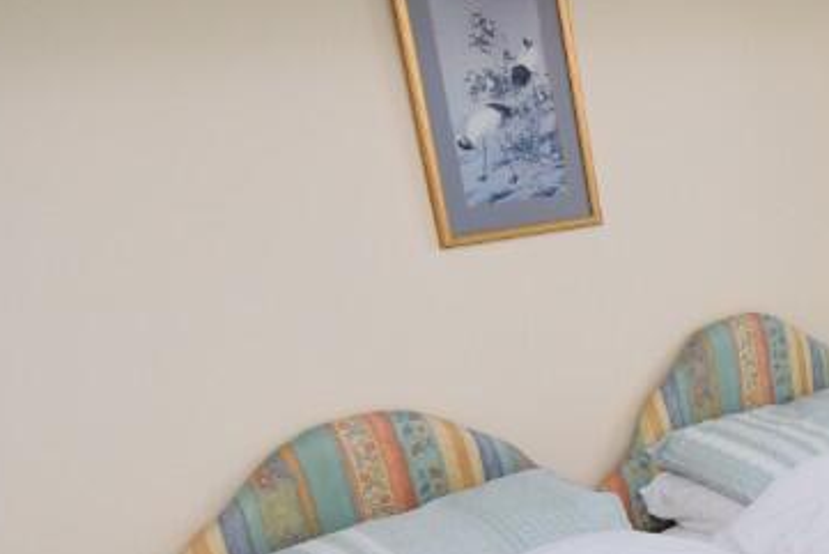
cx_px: 1144
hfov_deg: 29.2
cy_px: 437
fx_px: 1175
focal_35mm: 51
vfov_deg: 26.1
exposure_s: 1/160
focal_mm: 12
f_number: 6.3
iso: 400
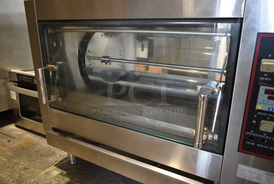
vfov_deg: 48.0
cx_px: 137
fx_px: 206
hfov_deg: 67.3
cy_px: 92
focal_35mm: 27
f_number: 3.5
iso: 640
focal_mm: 18
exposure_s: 1/30
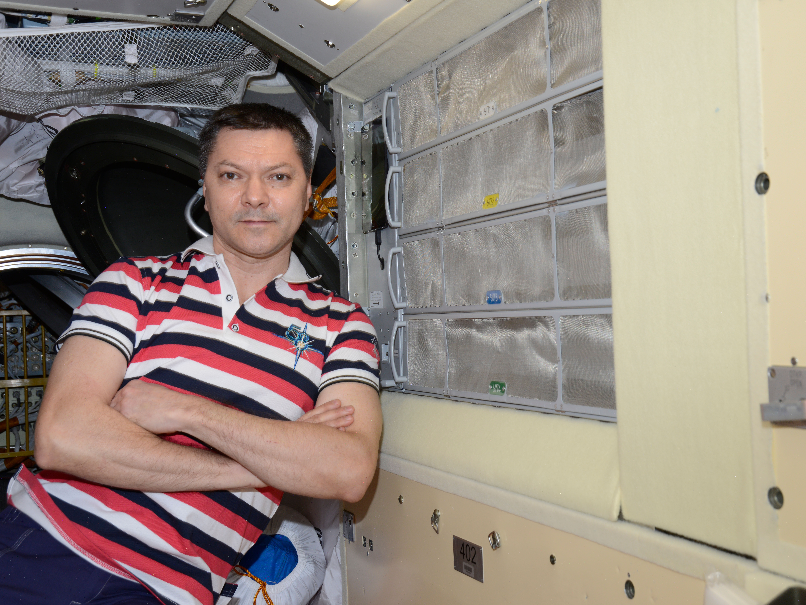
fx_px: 1071
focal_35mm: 46
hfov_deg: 41.2
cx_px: 424
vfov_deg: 31.5
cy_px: 299
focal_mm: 42
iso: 400
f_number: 11
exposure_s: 1/60
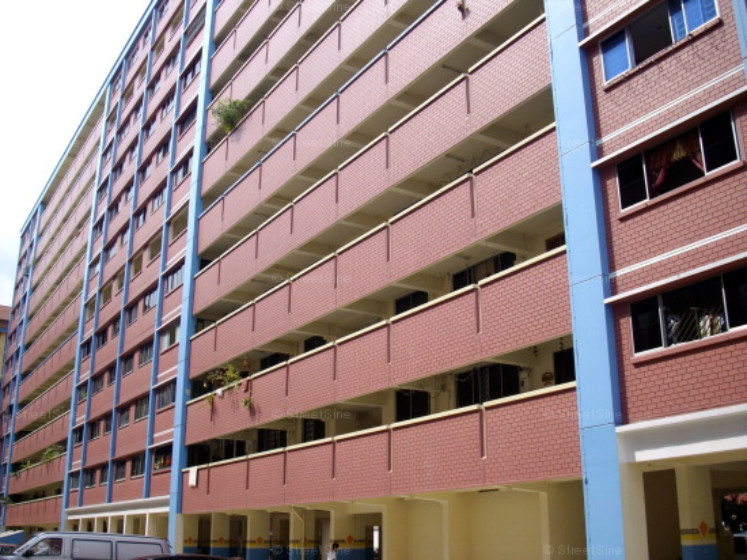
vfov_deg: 38.6
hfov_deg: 50.2
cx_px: 374
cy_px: 280
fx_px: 798
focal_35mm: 37
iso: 80
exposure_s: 1/160
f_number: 5.6
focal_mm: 6.2
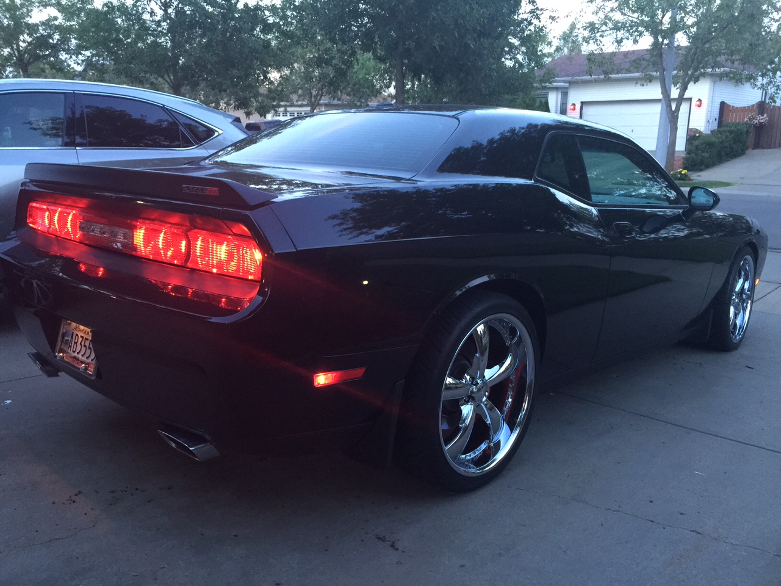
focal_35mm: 29
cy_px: 293
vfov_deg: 48.2
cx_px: 390
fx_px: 654
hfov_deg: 61.7
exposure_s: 1/15
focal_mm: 4.15
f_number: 2.2
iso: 100
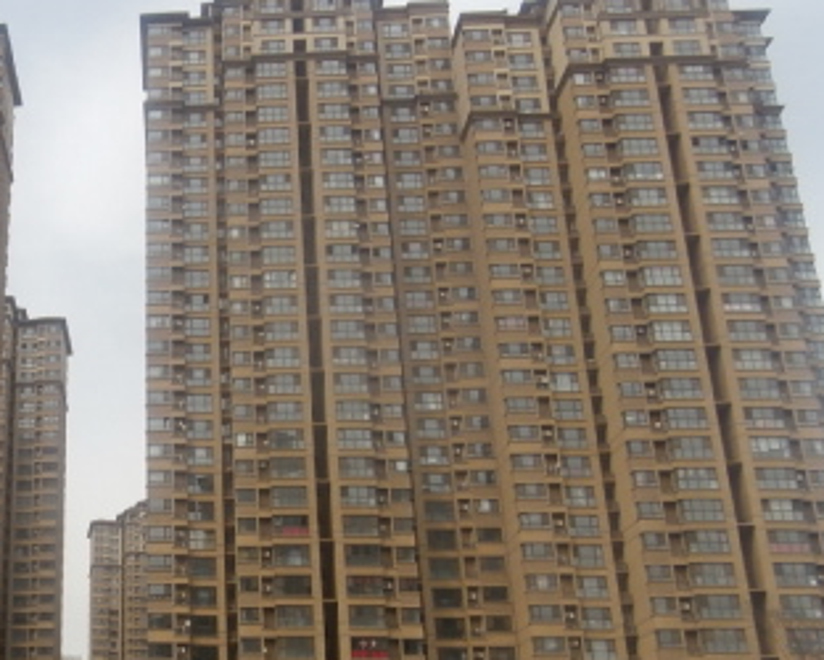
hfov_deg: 35.3
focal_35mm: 48
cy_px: 436
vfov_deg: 31.3
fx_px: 1171
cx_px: 13
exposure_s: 1/1000
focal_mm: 4.2
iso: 100
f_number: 3
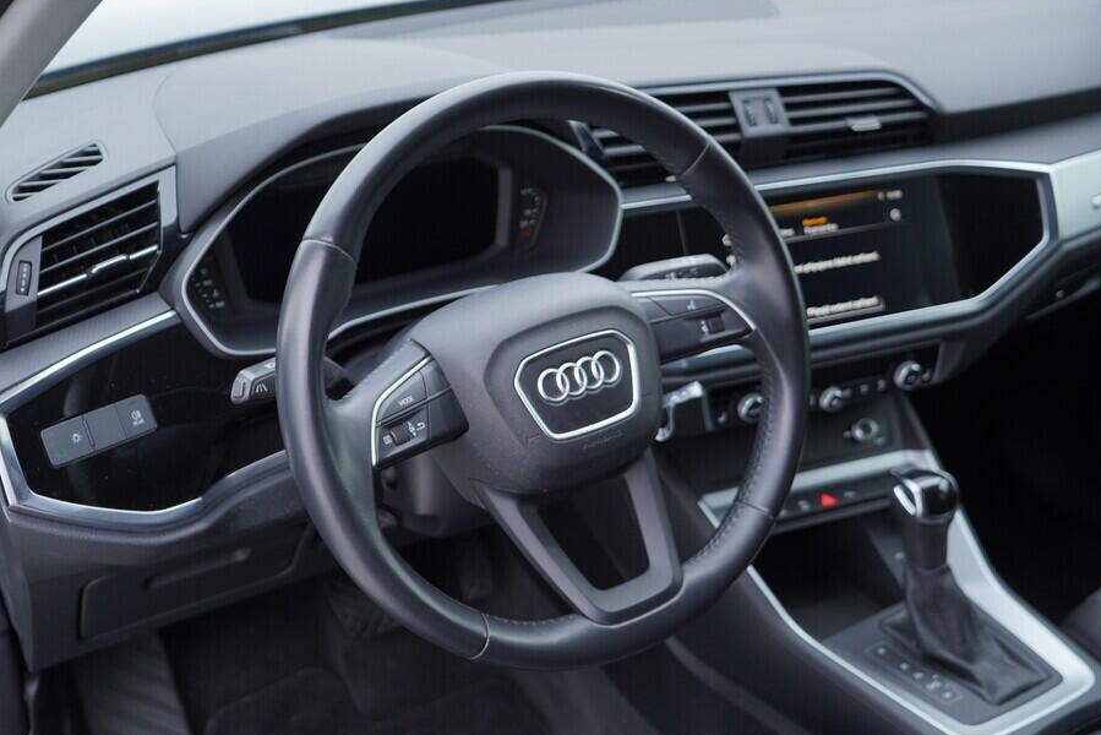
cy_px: 328
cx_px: 509
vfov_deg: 32.6
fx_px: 1254
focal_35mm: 41
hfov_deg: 47.4
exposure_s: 1/40
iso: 125
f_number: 2.8
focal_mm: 24
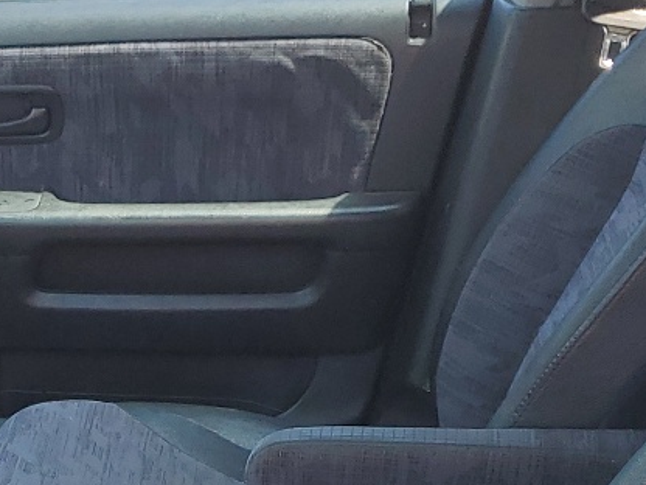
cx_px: -96
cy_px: 633
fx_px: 1866
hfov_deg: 18.7
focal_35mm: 100
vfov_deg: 14.2
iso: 50
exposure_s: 1/278
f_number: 1.5
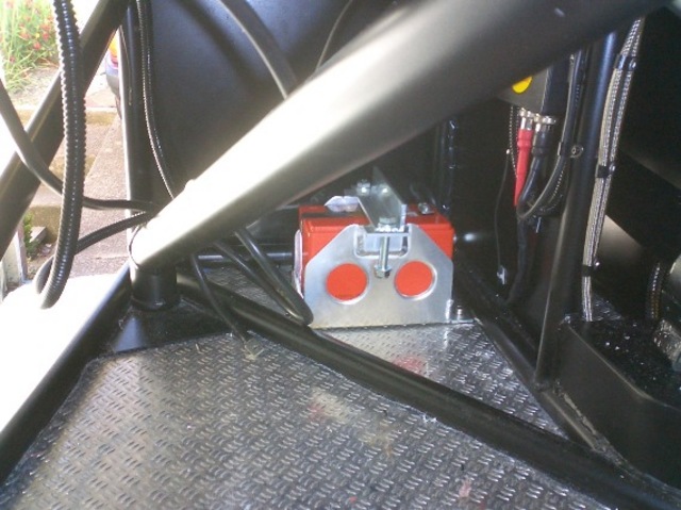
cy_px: 255
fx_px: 727
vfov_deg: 38.6
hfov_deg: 50.2
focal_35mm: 37
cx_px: 340
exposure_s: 1/40
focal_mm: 5.6
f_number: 3.5
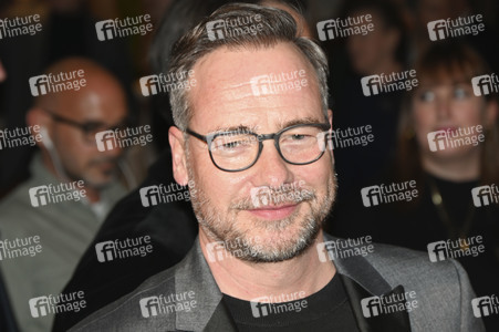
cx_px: 250
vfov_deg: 11.0
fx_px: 1731
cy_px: 166
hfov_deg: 16.4
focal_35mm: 125
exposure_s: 1/125
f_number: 6.3
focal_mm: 125
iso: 1000
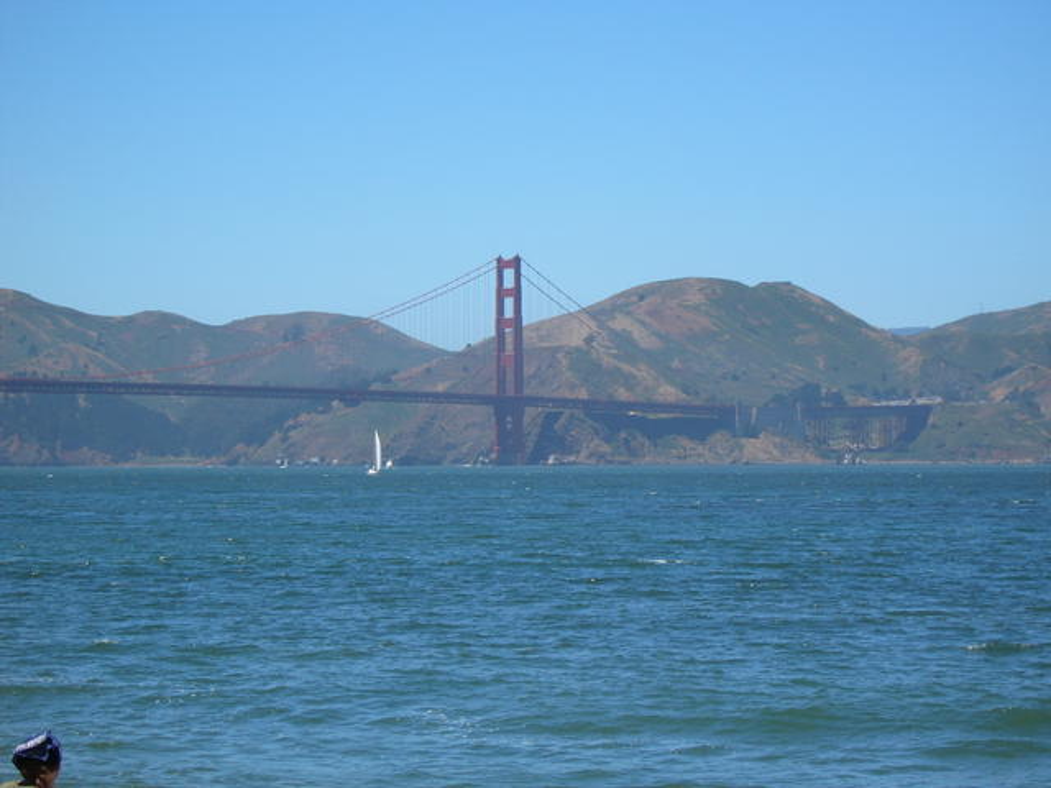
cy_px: 394
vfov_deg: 14.1
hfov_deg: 18.7
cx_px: 526
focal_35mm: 105
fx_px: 3188
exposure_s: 1/50
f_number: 14
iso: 50
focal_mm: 17.4
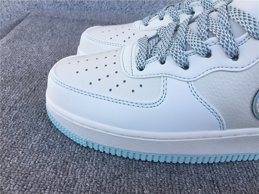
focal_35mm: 31
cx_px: 130
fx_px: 232
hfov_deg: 58.4
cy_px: 97
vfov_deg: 45.4
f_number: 2.4
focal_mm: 3.3
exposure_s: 1/570
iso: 25
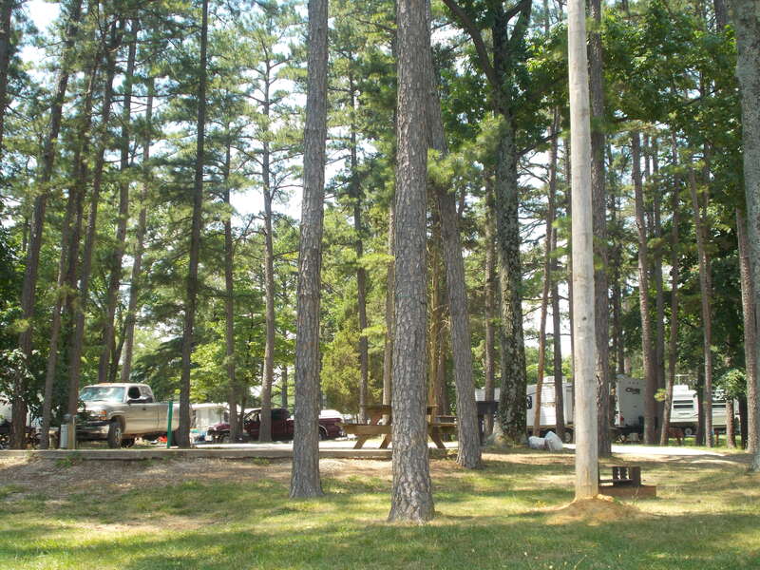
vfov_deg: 29.1
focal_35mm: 50
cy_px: 285
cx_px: 380
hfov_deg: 38.2
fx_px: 1098
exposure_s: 1/100
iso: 80
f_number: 4.5
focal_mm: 9
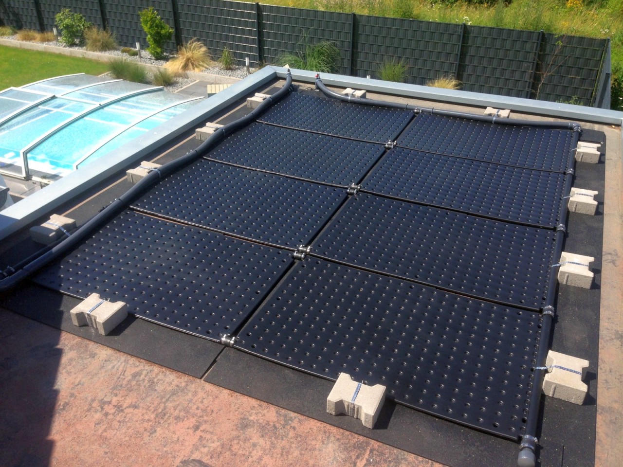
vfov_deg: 42.9
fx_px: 594
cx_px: 312
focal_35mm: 33
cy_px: 234
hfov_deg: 55.4
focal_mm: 4.12
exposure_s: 1/985
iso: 50
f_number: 2.4
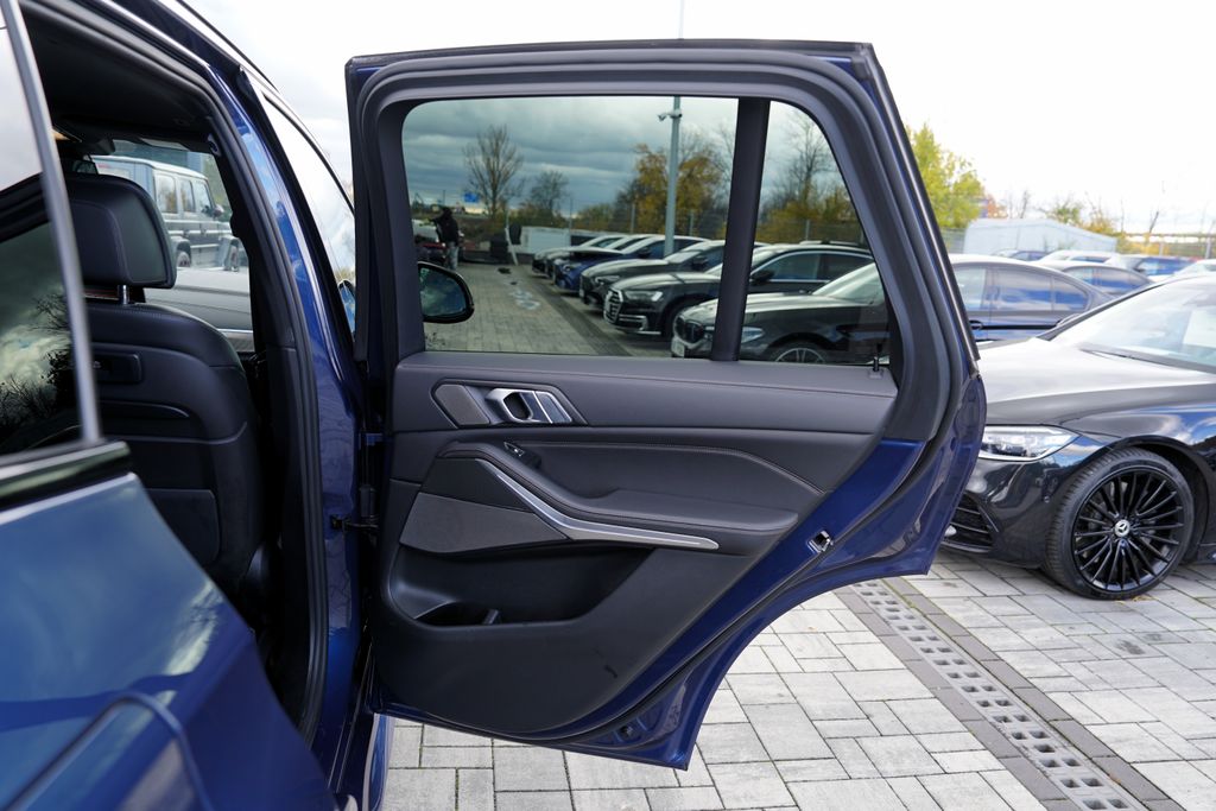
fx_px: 811
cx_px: 608
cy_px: 406
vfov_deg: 53.1
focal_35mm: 24
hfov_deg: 73.7
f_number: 4
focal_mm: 24
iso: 100
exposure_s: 1/50
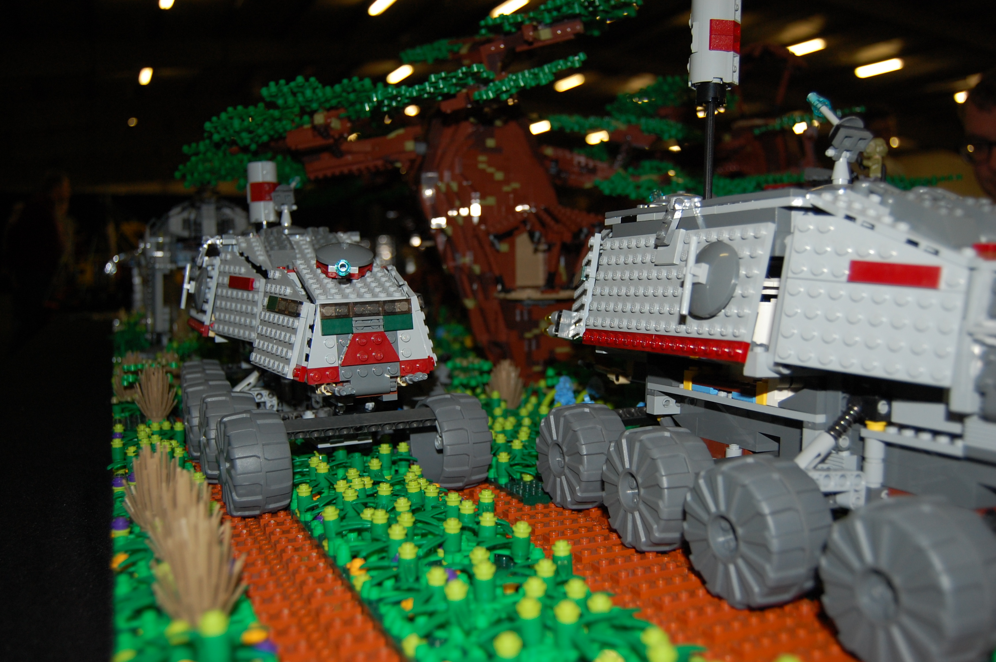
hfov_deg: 57.3
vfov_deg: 39.9
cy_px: 331
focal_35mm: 33
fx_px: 912
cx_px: 498
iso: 400
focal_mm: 22
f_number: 3.8
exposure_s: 1/60
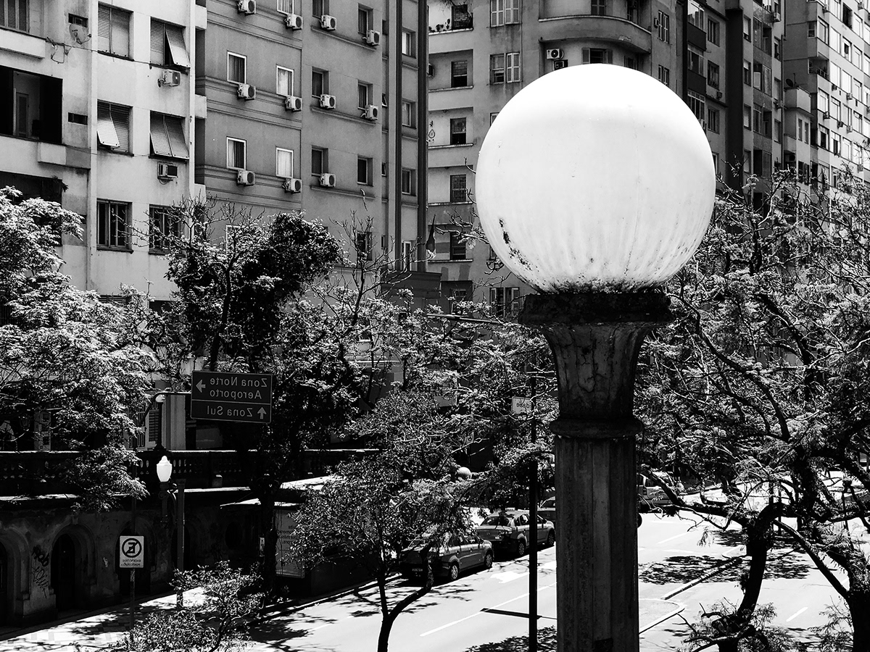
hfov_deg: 33.8
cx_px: 435
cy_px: 326
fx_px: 1433
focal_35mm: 57
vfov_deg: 25.7
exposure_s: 1/350
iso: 20
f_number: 2.8
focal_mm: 6.6
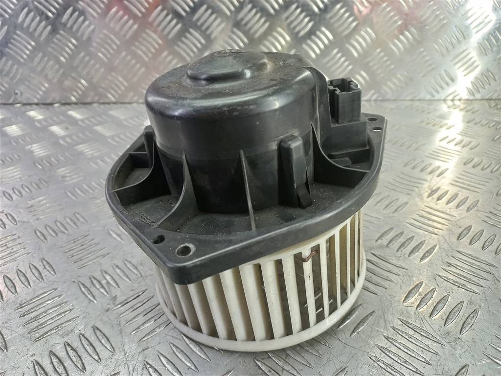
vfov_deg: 54.9
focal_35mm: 25
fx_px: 362
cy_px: 188
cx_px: 250
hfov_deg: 69.4
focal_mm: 4.6
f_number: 1.8
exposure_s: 1/50
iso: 160
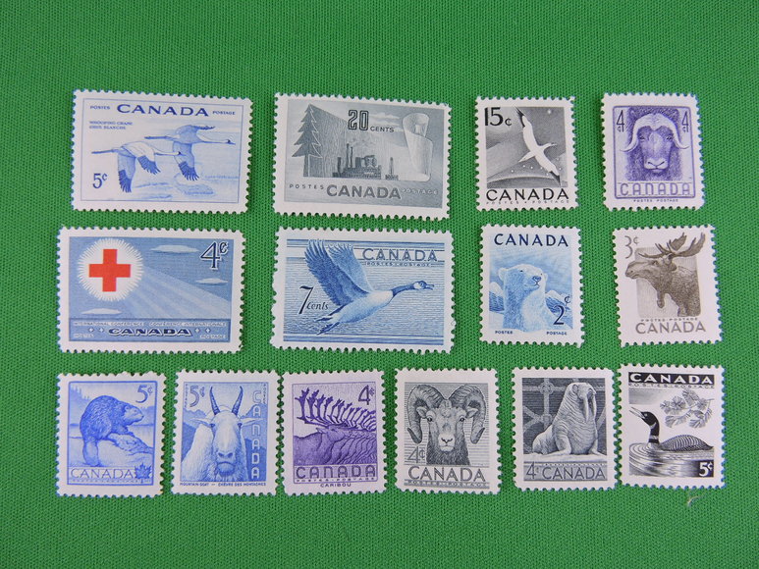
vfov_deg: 56.8
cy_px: 284
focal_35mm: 24
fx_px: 526
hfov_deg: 71.6
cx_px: 380
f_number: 3.3
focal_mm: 4.3
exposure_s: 1/50
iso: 100
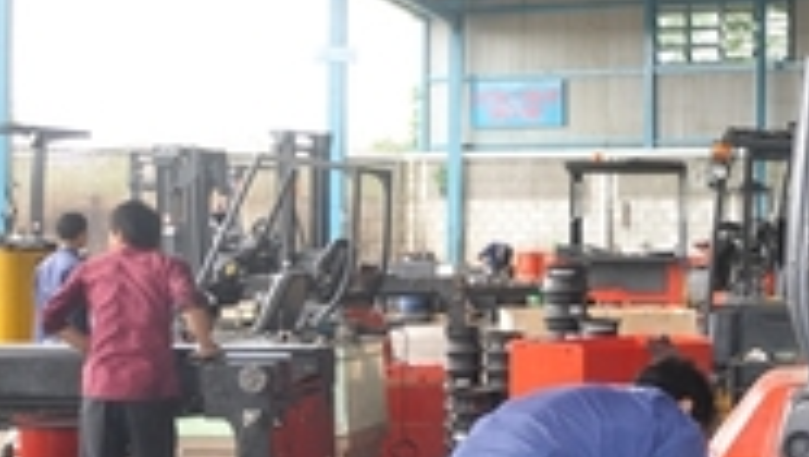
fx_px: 1567
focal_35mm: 73
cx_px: 948
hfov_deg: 26.1
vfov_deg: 16.6
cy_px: 237
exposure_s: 1/125
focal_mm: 18
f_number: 3.5
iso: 450
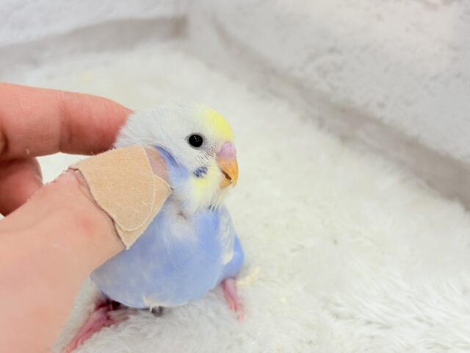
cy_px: 176
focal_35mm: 52
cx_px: 235
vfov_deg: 28.0
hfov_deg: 36.8
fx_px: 706
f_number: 1.6
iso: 64
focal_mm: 5.96
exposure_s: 1/100
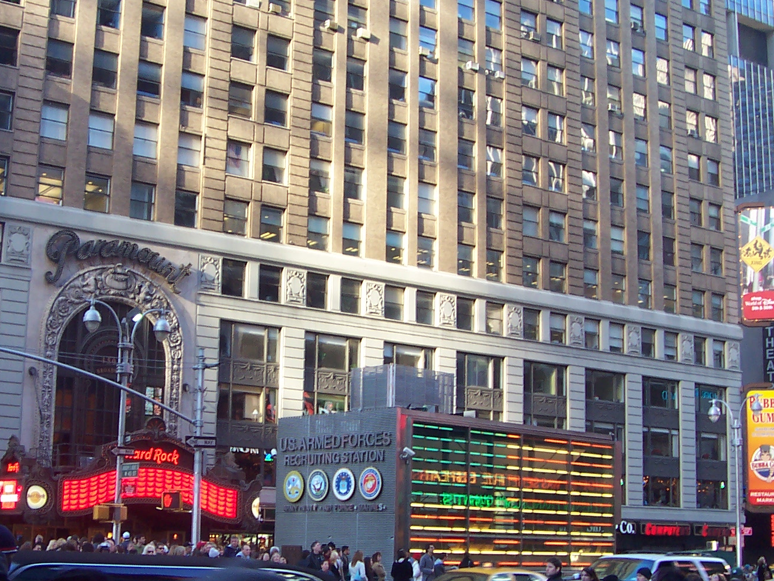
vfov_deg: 25.6
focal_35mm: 57
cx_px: 354
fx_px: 1274
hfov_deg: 33.8
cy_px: 334
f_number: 2.8
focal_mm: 5.6
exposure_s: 1/60
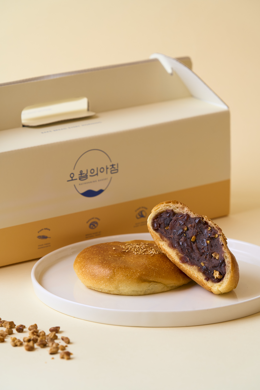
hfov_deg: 9.1
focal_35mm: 151
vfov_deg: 13.6
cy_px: 195
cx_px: 130
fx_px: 1636
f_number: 8
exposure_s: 1/20
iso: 160
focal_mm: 151
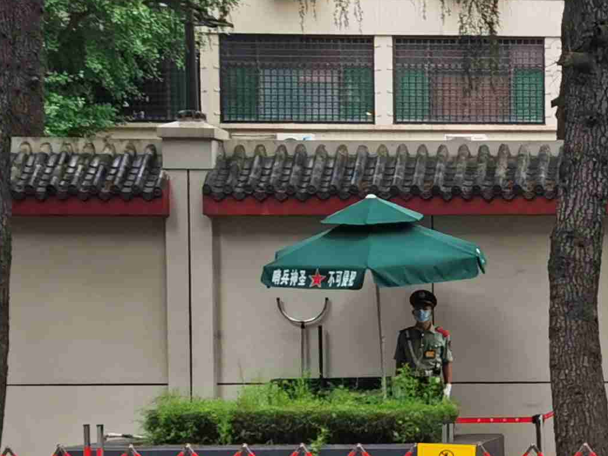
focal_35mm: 123
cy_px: 400
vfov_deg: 12.0
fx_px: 2161
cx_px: 940
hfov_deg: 14.8
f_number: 1.6
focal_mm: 5.56
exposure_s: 1/303
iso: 50
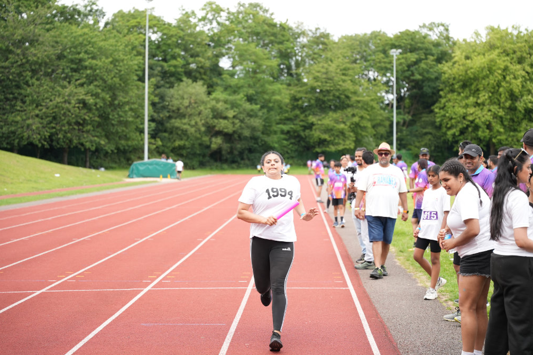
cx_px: 264
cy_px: 179
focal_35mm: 71
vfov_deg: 19.2
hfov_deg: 28.5
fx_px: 1051
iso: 250
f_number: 2.8
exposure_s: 1/640
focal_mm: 70
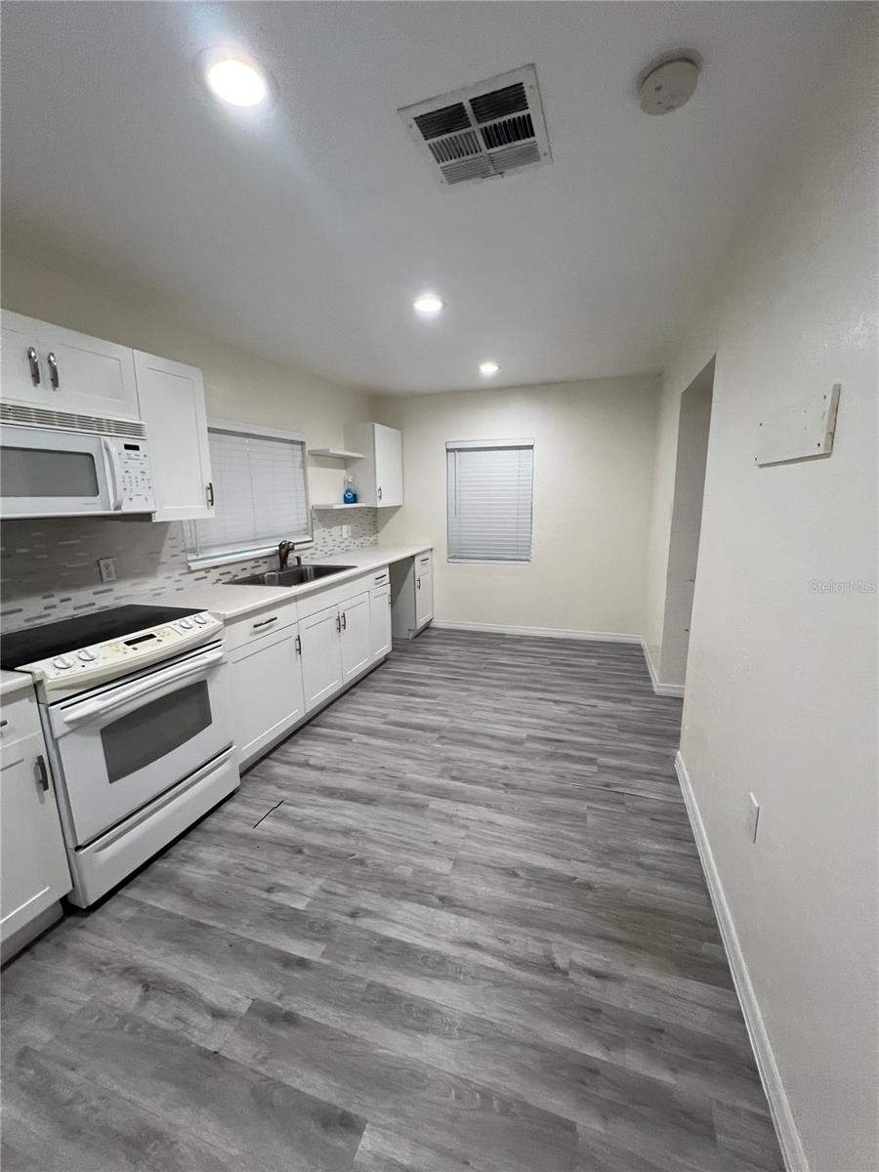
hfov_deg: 89.9
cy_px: 586
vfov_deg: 106.2
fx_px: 440
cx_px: 440
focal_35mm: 13
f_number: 1.8
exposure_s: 1/120
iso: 250
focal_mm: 1.57
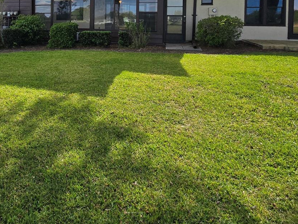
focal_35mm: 25
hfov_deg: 65.5
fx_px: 215
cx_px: 77
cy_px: 27
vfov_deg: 49.5
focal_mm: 2.2
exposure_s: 1/2572
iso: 50
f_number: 2.2
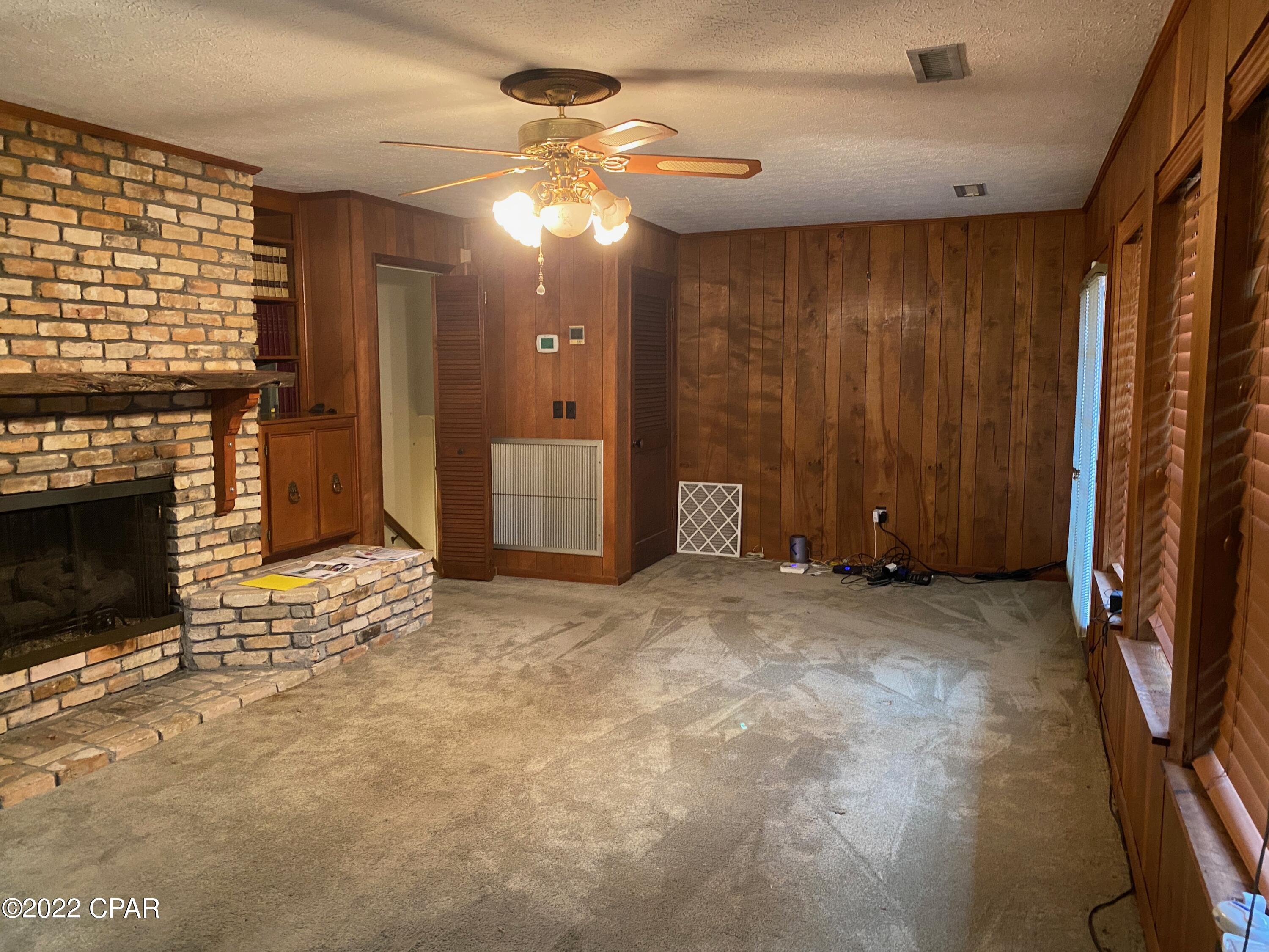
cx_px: 634
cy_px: 476
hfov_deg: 67.3
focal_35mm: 26
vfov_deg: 53.1
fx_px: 953
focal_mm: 4.25
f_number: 1.8
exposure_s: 1/40
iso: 500
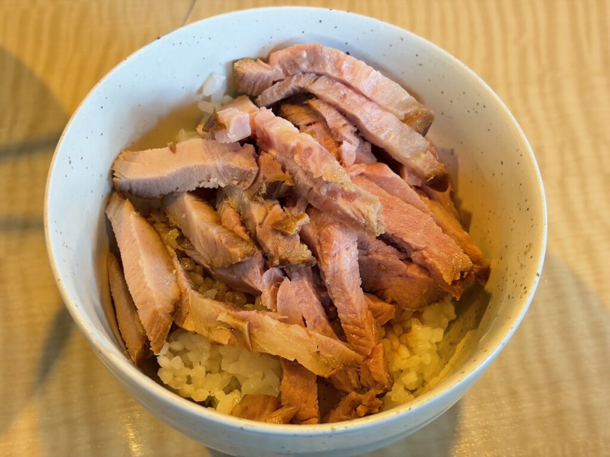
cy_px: 228
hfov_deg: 36.8
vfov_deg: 28.0
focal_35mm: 52
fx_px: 916
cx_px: 305
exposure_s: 1/33
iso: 100
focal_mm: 5.96
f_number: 1.6
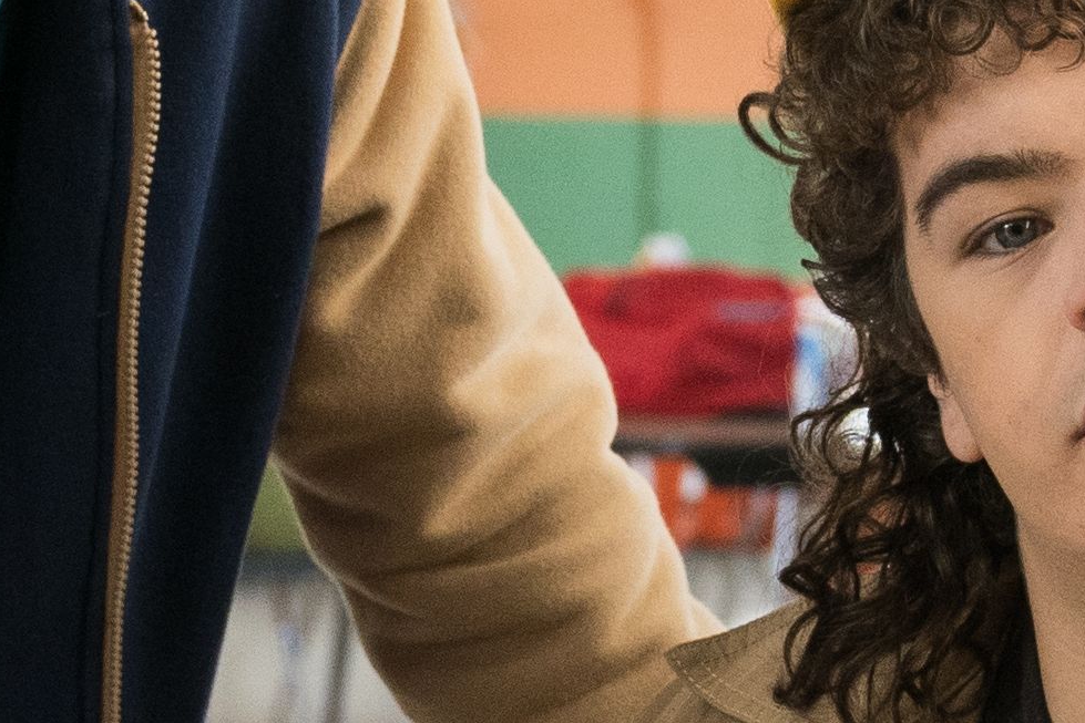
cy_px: 405
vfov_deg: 5.8
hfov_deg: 8.6
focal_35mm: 239
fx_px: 7204
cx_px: 546
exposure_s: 1/400
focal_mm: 39
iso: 1600
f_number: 4
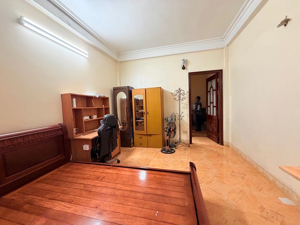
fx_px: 121
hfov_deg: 102.1
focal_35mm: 14
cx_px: 150
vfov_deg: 85.7
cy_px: 112
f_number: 2.2
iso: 320
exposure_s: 1/50
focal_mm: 2.22
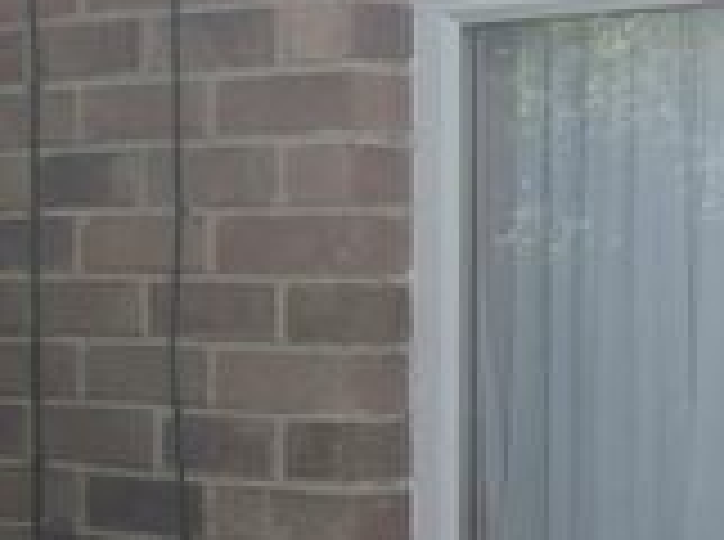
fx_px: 2275
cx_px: 513
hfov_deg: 18.0
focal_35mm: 109
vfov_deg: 13.5
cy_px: 367
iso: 50
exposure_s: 1/284
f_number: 1.8
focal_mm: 7
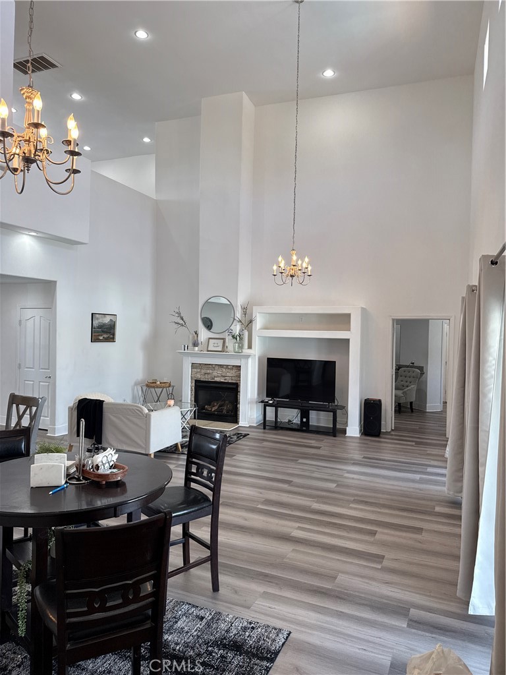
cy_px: 338
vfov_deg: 71.6
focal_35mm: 24
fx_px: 468
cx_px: 253
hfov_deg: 56.8
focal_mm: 6.76
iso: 80
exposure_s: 1/120
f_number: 1.78
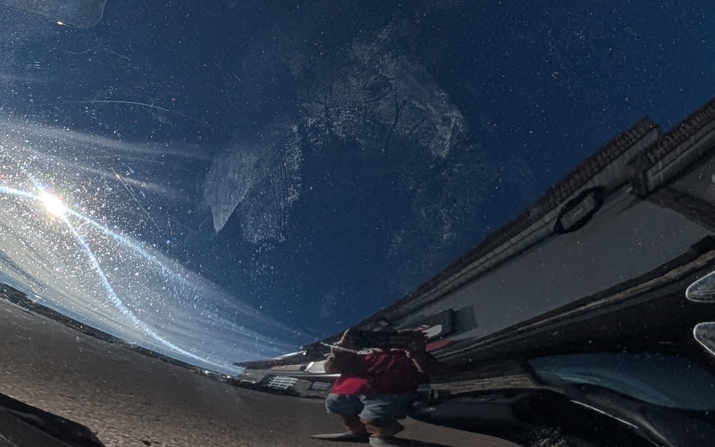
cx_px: 113
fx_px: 1871
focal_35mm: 96
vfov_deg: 13.5
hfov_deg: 21.3
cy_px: 20
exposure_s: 1/3058
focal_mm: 6.9
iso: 22
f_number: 1.68
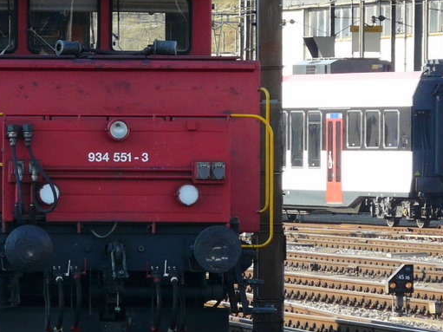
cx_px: 74
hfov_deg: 4.0
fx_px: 6321
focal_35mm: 494
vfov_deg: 3.0
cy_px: 80
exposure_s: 1/200
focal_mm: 41.5
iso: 100
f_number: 4.5
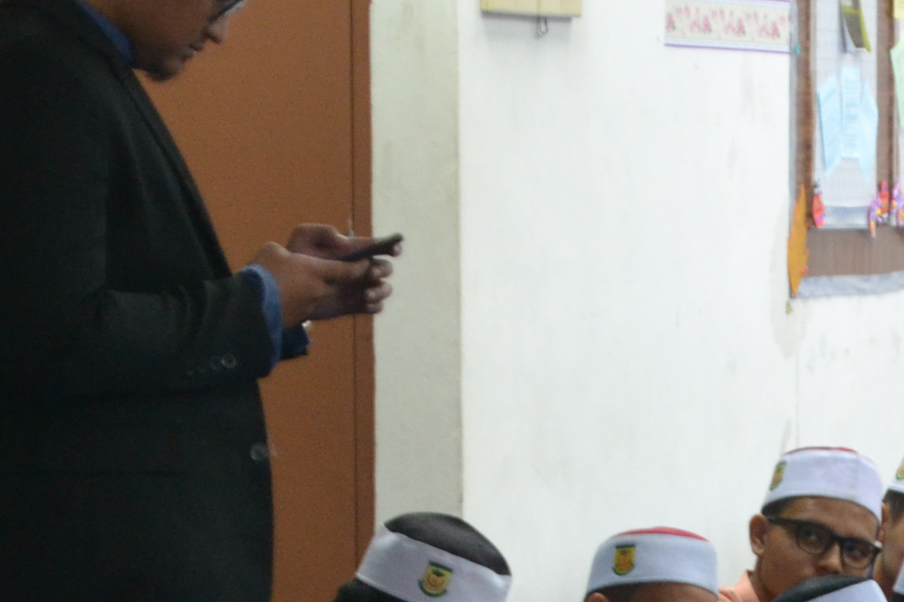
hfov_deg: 8.5
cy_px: 564
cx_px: 740
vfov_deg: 5.7
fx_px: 6088
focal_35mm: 242
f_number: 5.6
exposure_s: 1/15
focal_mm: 55
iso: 1400
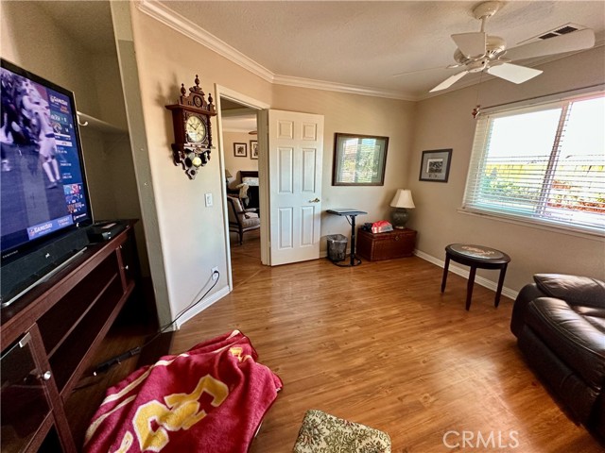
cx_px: 302
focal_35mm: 14
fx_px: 245
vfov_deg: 85.7
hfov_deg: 102.1
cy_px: 226
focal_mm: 2.22
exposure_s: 1/60
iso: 320
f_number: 2.2
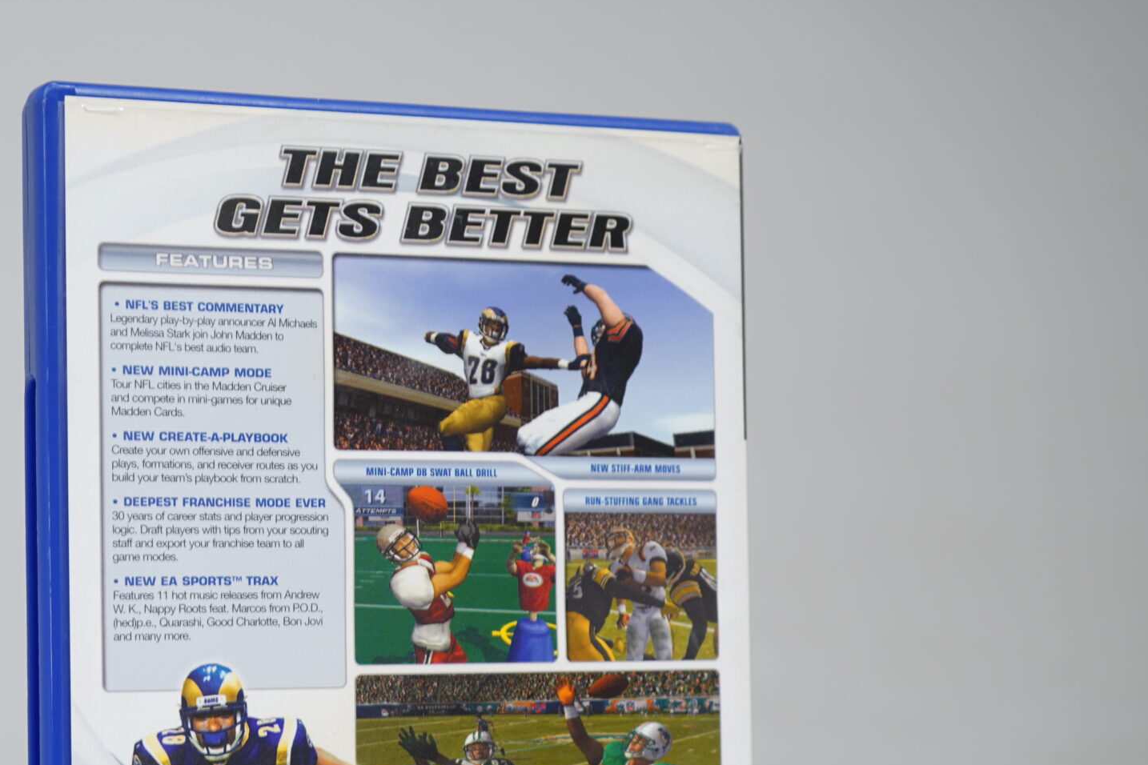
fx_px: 2391
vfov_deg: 18.0
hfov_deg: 26.8
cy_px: 628
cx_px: 389
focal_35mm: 75
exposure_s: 1/4
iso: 64
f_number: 5.6
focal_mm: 42
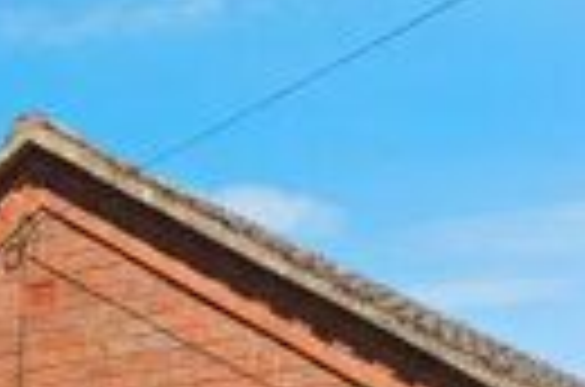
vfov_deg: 8.9
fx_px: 2232
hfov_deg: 14.6
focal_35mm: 138
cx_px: 652
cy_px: 970
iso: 200
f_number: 10
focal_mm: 17
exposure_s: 1/400
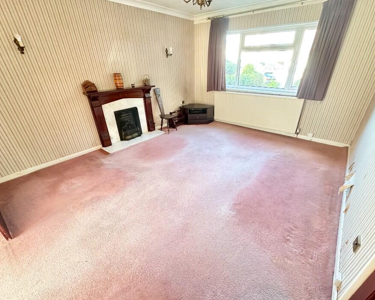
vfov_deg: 80.2
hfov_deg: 93.1
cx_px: 195
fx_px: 178
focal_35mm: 16
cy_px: 163
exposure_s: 1/60
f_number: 2.2
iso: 400
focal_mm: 2.22
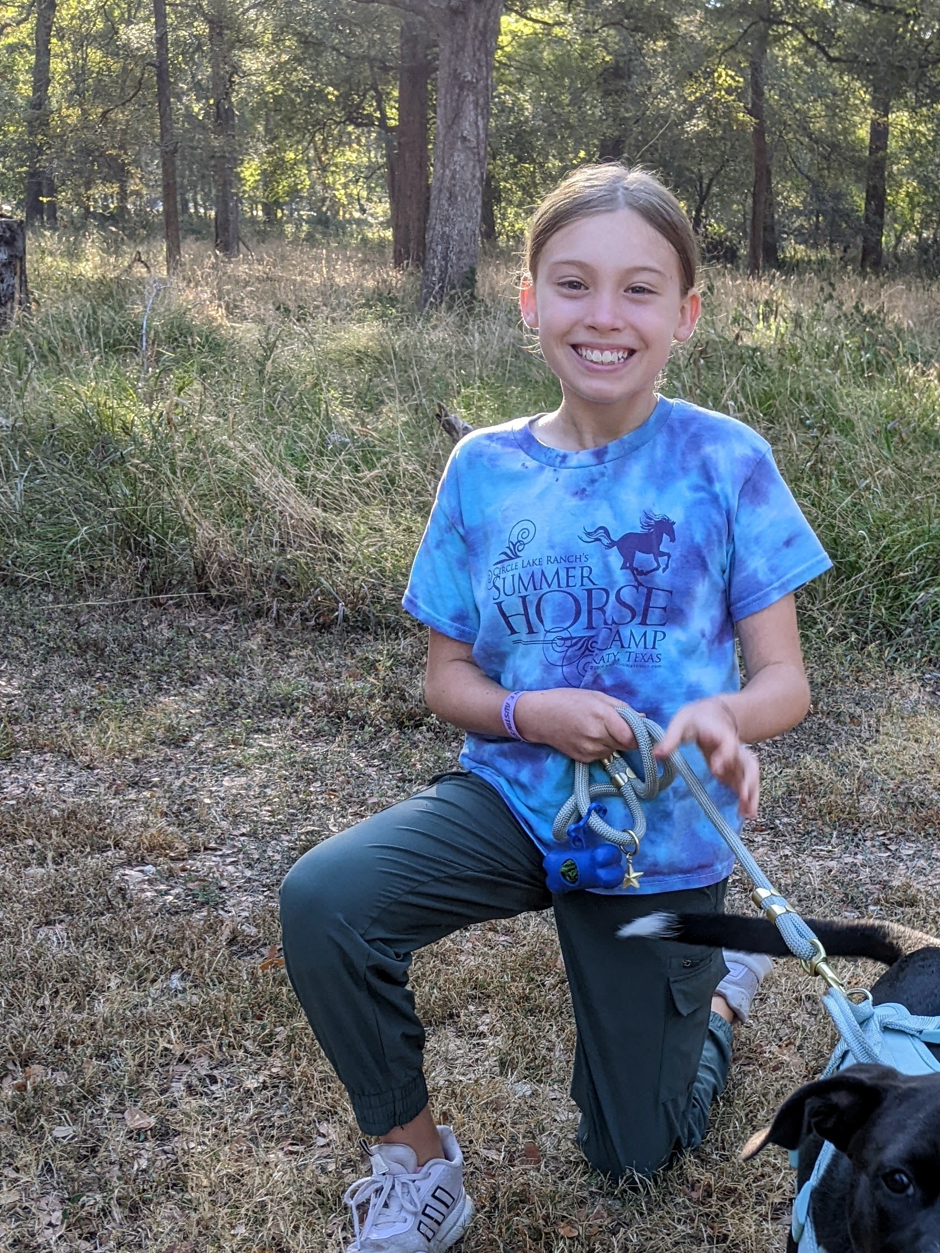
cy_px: 922
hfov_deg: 29.7
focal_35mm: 48
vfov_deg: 38.7
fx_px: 1738
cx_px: 720
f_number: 1.8
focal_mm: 4.44
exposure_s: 1/165
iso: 56
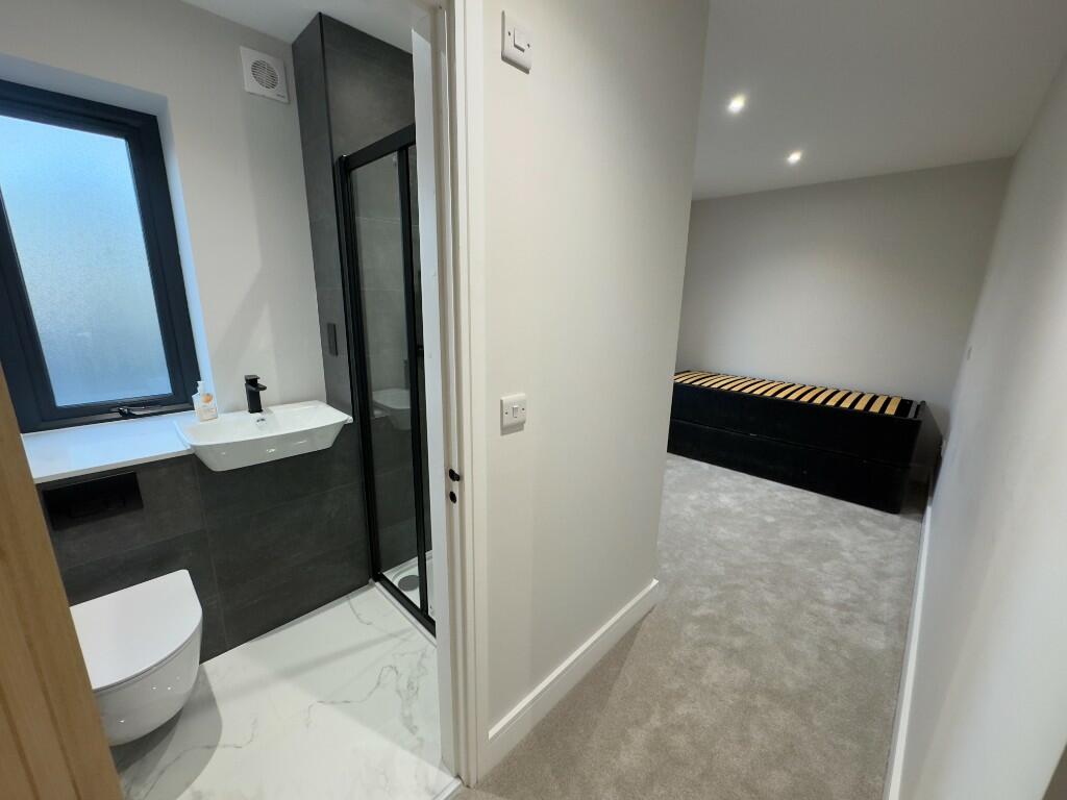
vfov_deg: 85.7
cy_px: 400
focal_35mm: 14
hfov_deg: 102.1
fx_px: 432
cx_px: 534
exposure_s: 1/50
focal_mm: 2.22
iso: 200
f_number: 2.2
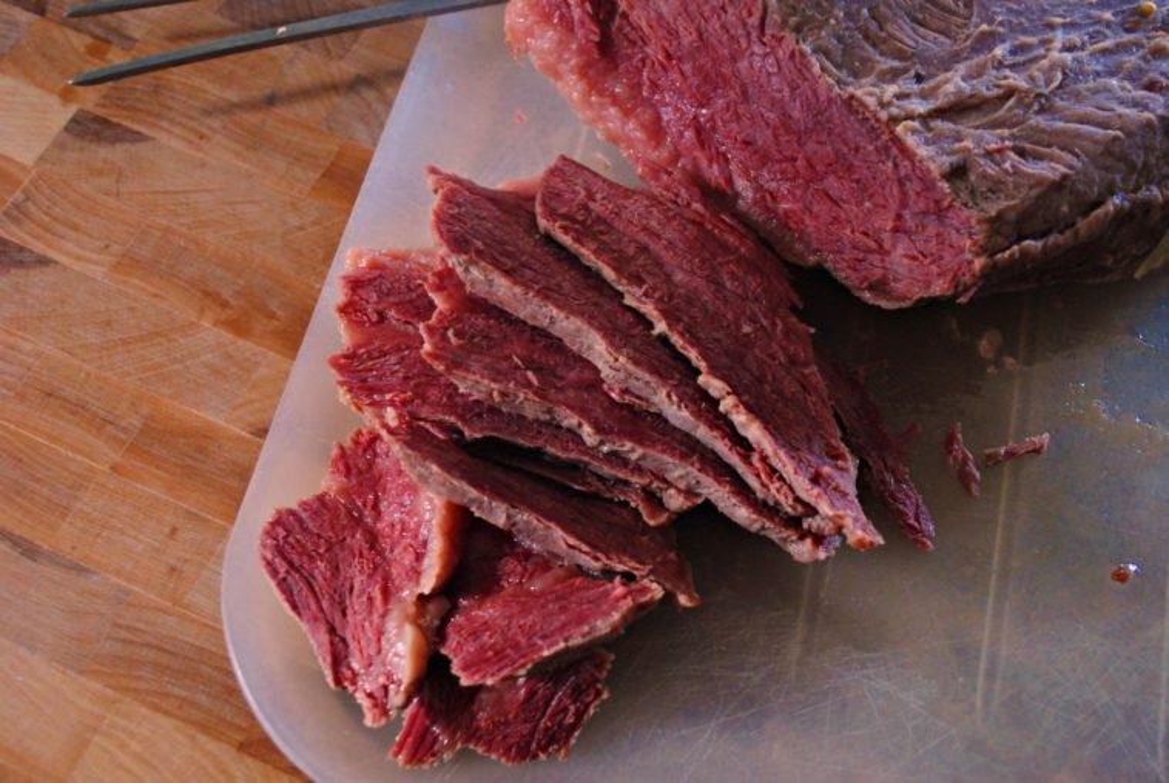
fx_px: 1464
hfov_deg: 43.5
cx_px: 584
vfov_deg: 30.0
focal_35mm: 45
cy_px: 392
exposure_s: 1/20
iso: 800
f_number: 5.6
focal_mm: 30
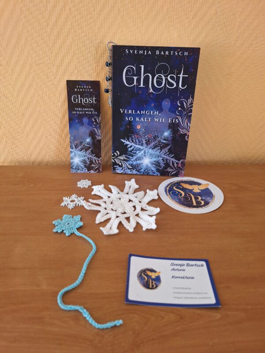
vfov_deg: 73.9
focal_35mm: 23
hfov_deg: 58.9
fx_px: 235
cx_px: 132
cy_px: 176
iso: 200
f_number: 1.8
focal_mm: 5.54
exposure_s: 1/33
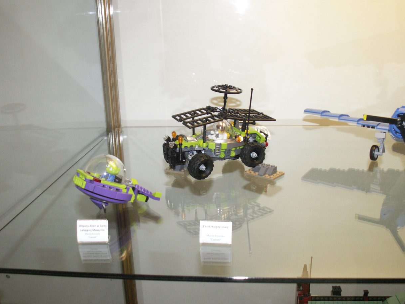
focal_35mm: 37
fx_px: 433
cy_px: 155
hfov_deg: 50.1
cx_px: 197
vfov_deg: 38.7
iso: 160
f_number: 2.8
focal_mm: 5.86
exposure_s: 1/60
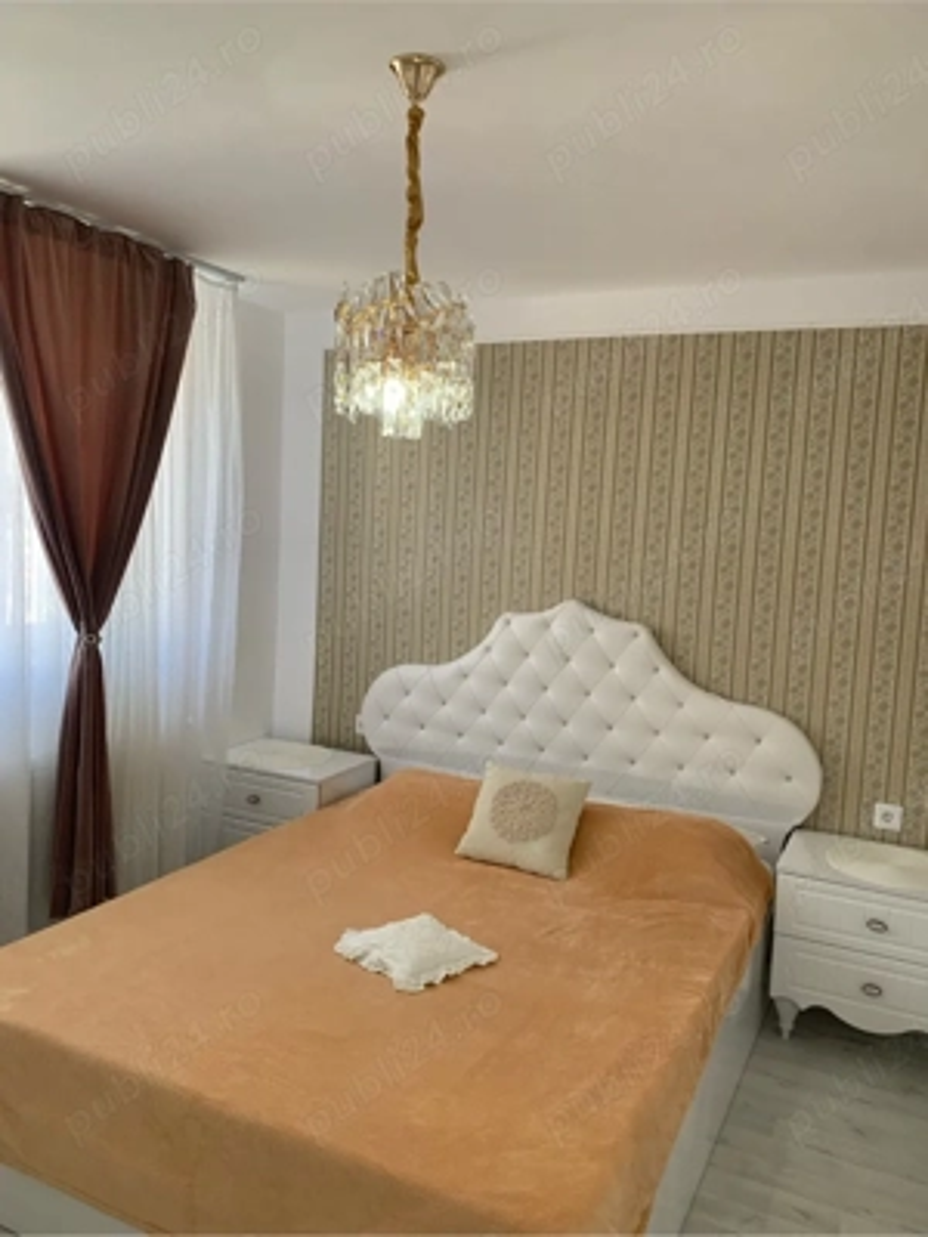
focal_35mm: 26
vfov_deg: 67.3
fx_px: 929
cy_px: 618
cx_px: 464
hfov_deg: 53.1
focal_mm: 4.25
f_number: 1.8
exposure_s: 1/121
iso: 80
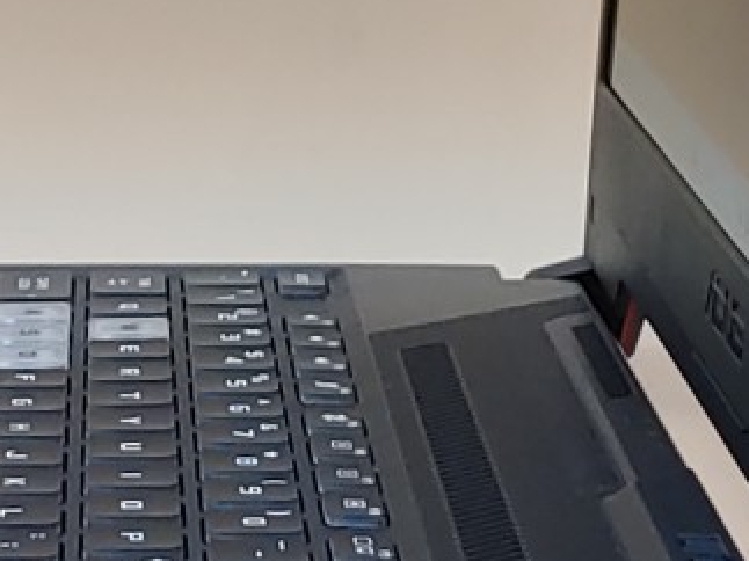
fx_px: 3958
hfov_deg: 10.7
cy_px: -100
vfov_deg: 8.0
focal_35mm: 183
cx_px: 19
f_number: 1.8
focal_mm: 4.36
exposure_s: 1/120
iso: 100
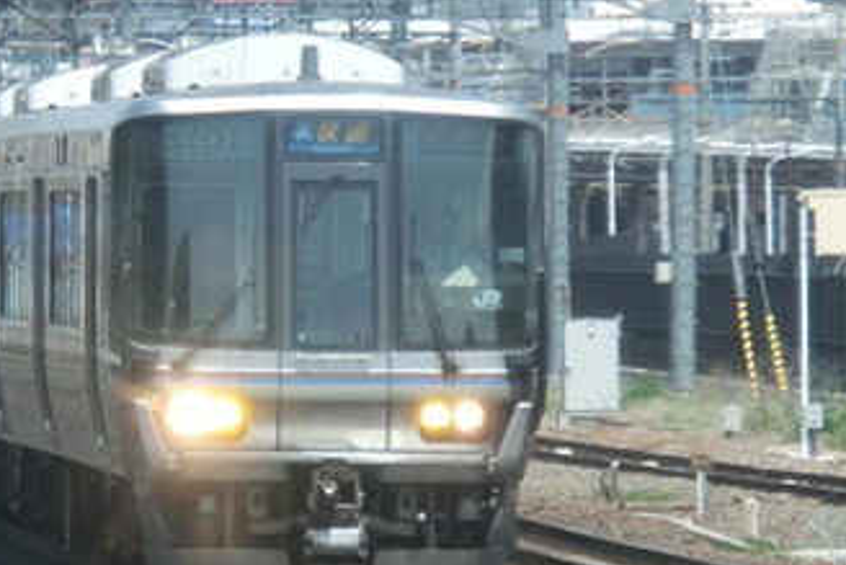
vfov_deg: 2.1
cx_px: 224
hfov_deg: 3.2
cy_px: 284
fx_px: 15187
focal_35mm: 646
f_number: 5.9
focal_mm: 53
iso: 250
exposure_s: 1/320
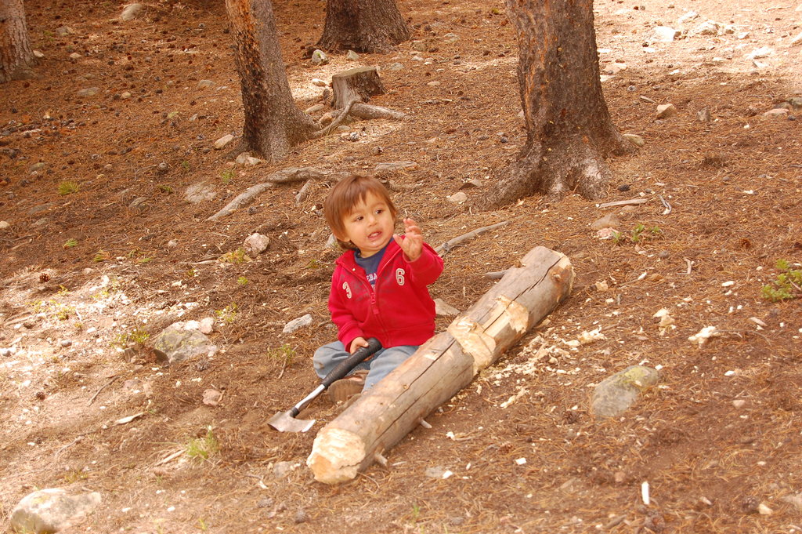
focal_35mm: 82
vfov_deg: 16.5
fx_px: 1836
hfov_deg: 24.6
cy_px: 267
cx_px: 401
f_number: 5.6
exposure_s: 1/250
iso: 400
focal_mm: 55
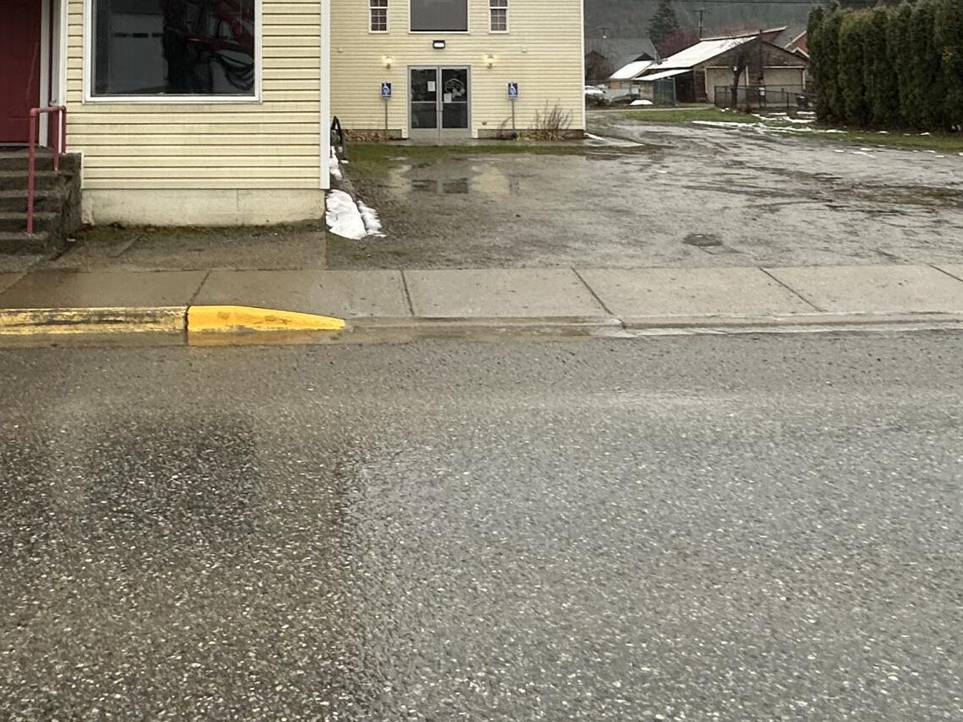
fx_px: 1029
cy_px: 9
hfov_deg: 49.4
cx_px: 328
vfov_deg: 35.2
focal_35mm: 37
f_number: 2.2
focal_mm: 2.22
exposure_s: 1/167
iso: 40
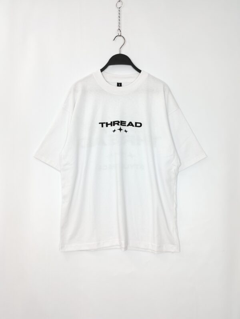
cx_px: 120
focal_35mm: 28
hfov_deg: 49.9
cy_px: 160
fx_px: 258
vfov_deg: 63.4
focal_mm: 4.27
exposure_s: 1/15
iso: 100
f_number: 1.8
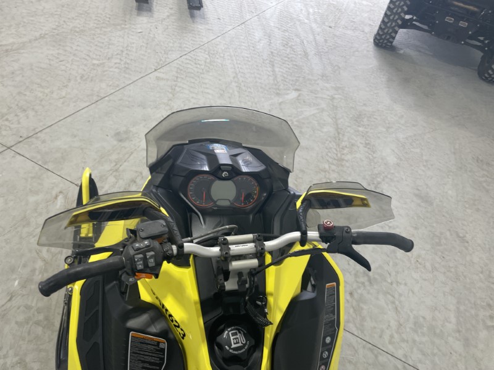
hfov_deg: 67.3
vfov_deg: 53.1
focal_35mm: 26
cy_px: 185
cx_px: 247
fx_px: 371
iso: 125
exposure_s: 1/121
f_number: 1.6
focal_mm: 4.2
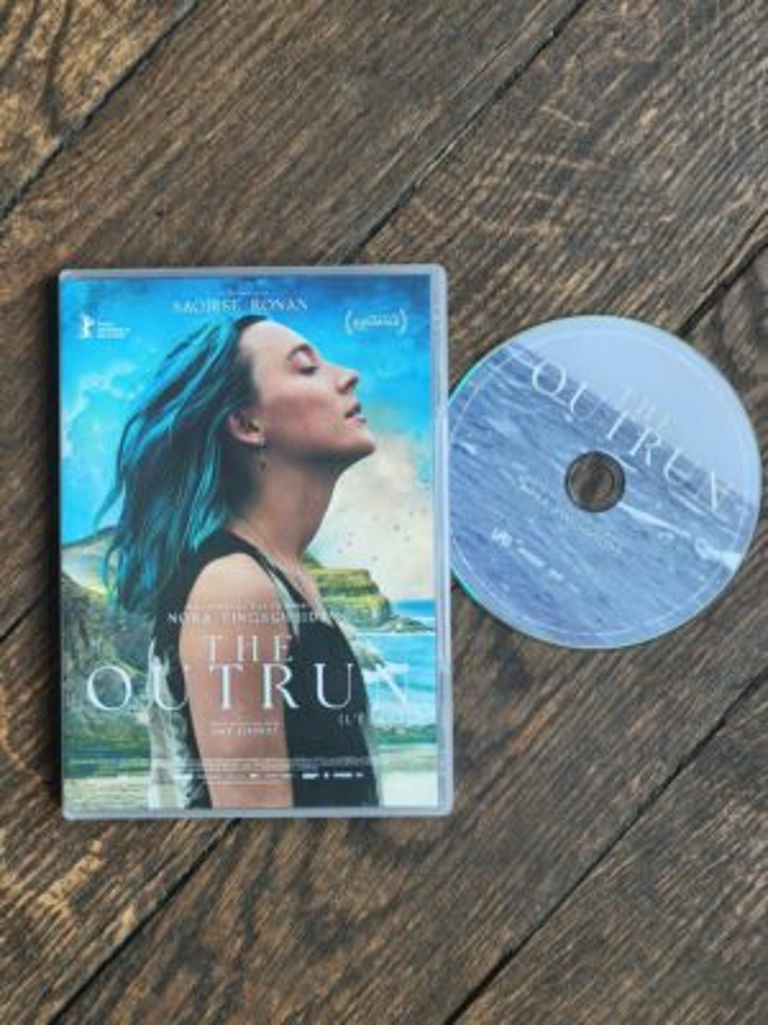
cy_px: 512
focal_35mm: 50
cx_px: 384
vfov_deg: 38.2
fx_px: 1479
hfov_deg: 29.1
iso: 250
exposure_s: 1/120
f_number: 1.7
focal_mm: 5.35
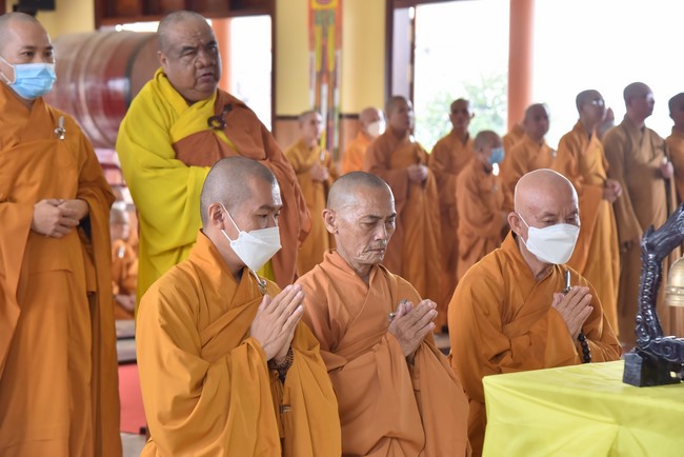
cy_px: 228
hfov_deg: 21.4
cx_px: 342
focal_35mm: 95
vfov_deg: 14.4
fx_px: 1806
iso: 1000
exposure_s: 1/125
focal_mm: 95
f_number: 5.6
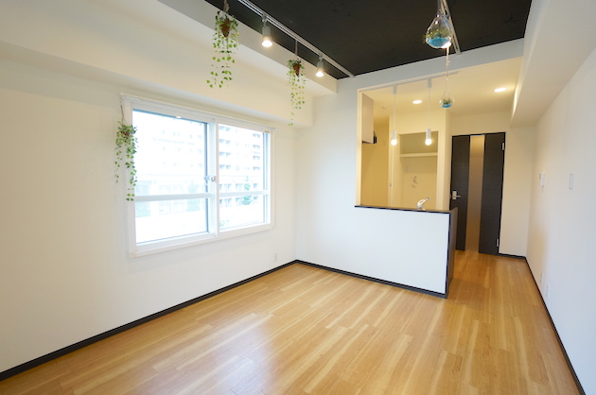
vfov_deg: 77.1
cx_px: 298
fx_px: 248
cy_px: 198
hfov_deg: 100.5
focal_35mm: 15
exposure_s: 1/60
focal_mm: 10
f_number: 4
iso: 640
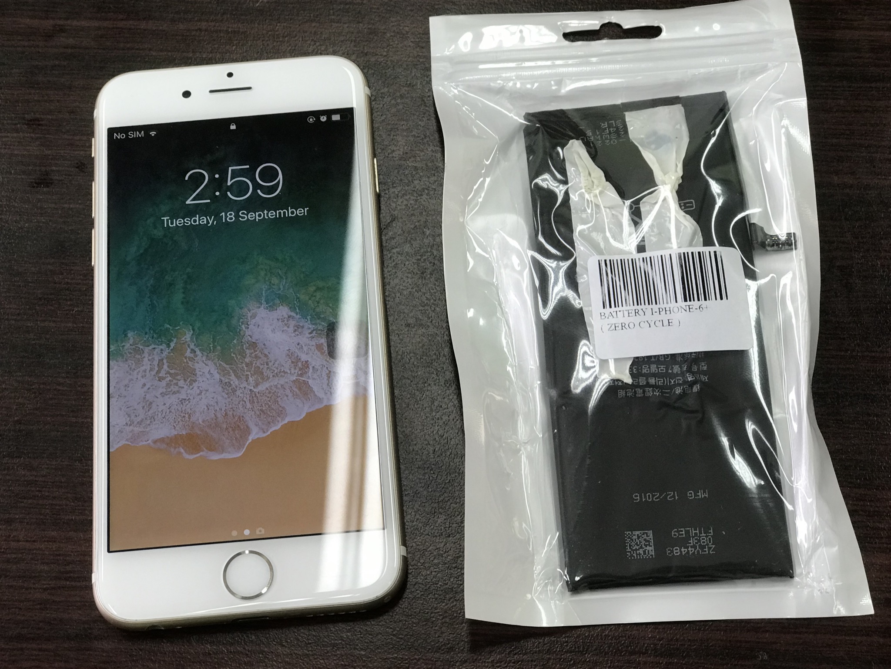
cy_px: 334
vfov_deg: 25.7
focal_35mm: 57
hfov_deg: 33.8
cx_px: 446
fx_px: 1467
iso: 64
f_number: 2.8
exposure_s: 1/50
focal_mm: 6.6
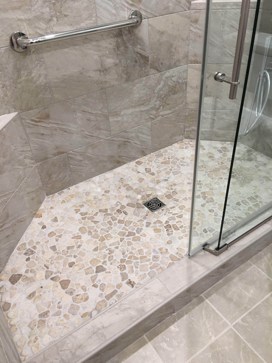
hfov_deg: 48.2
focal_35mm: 29
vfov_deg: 61.7
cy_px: 182
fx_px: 304
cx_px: 136
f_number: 2.2
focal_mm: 4.15
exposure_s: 1/15
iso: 50
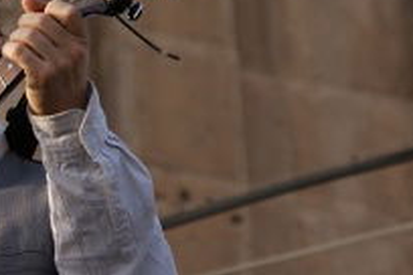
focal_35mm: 354
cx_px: -156
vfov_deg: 3.9
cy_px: 127
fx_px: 4056
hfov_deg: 5.8
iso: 100
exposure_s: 1/160
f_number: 5.6
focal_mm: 75
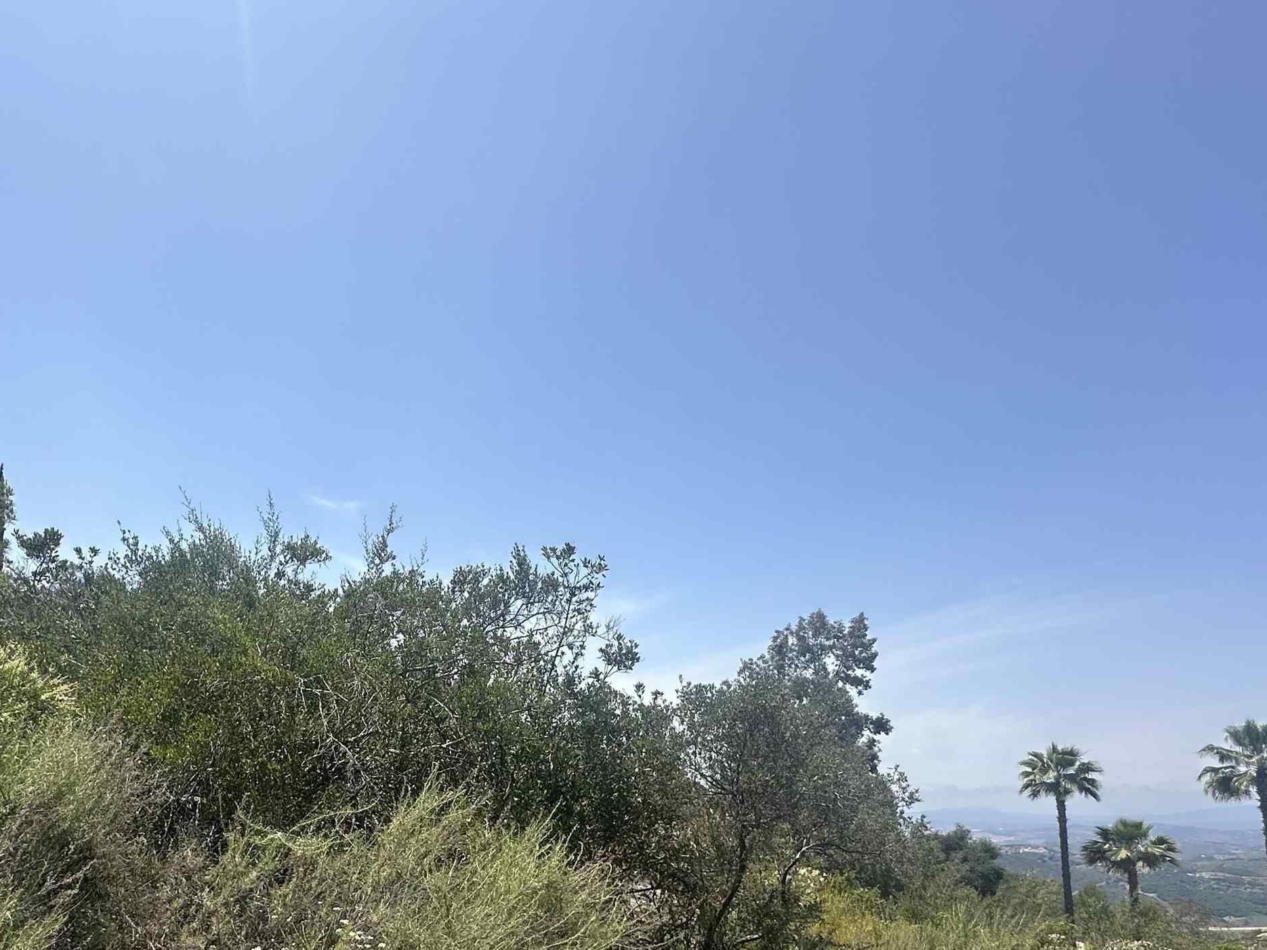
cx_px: 416
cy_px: 722
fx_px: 842
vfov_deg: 55.8
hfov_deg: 71.6
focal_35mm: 23
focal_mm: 2.22
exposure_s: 1/1887
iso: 50
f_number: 2.2
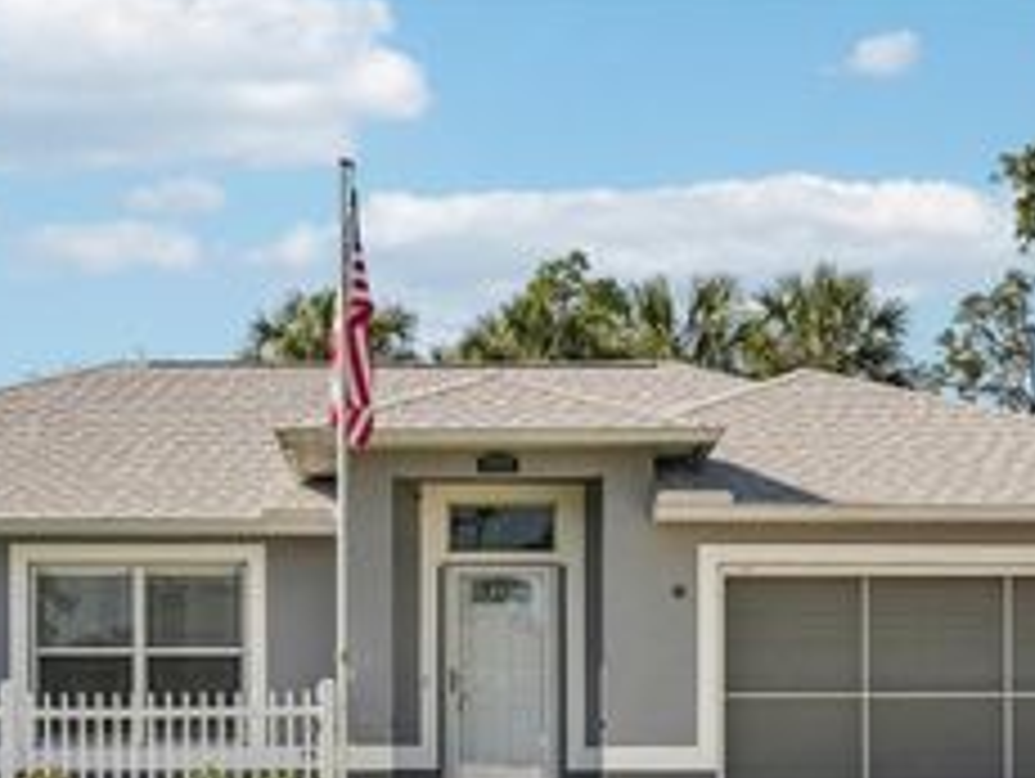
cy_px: 740
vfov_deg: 19.7
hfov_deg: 26.6
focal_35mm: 73
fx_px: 2185
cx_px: 486
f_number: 8
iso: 400
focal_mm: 35
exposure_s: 1/800
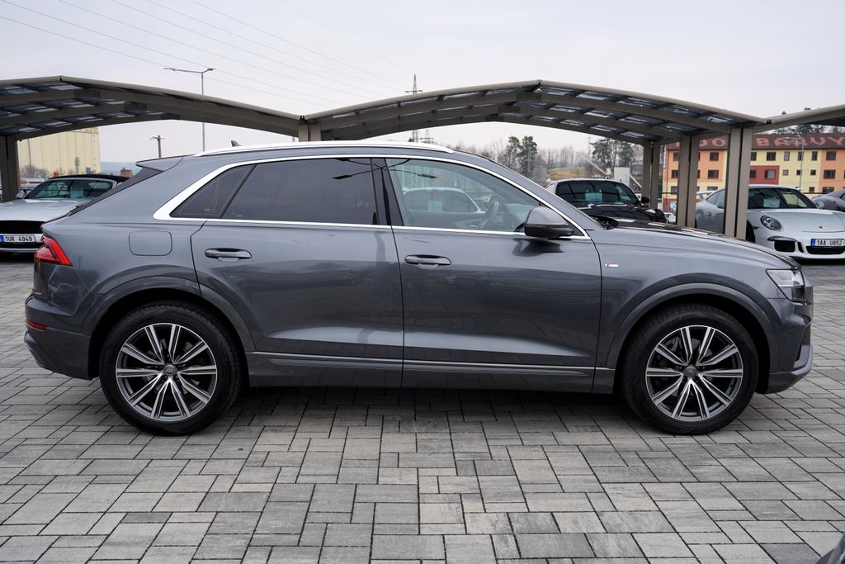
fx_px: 728
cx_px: 422
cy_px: 282
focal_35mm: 31
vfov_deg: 42.3
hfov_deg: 60.3
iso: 100
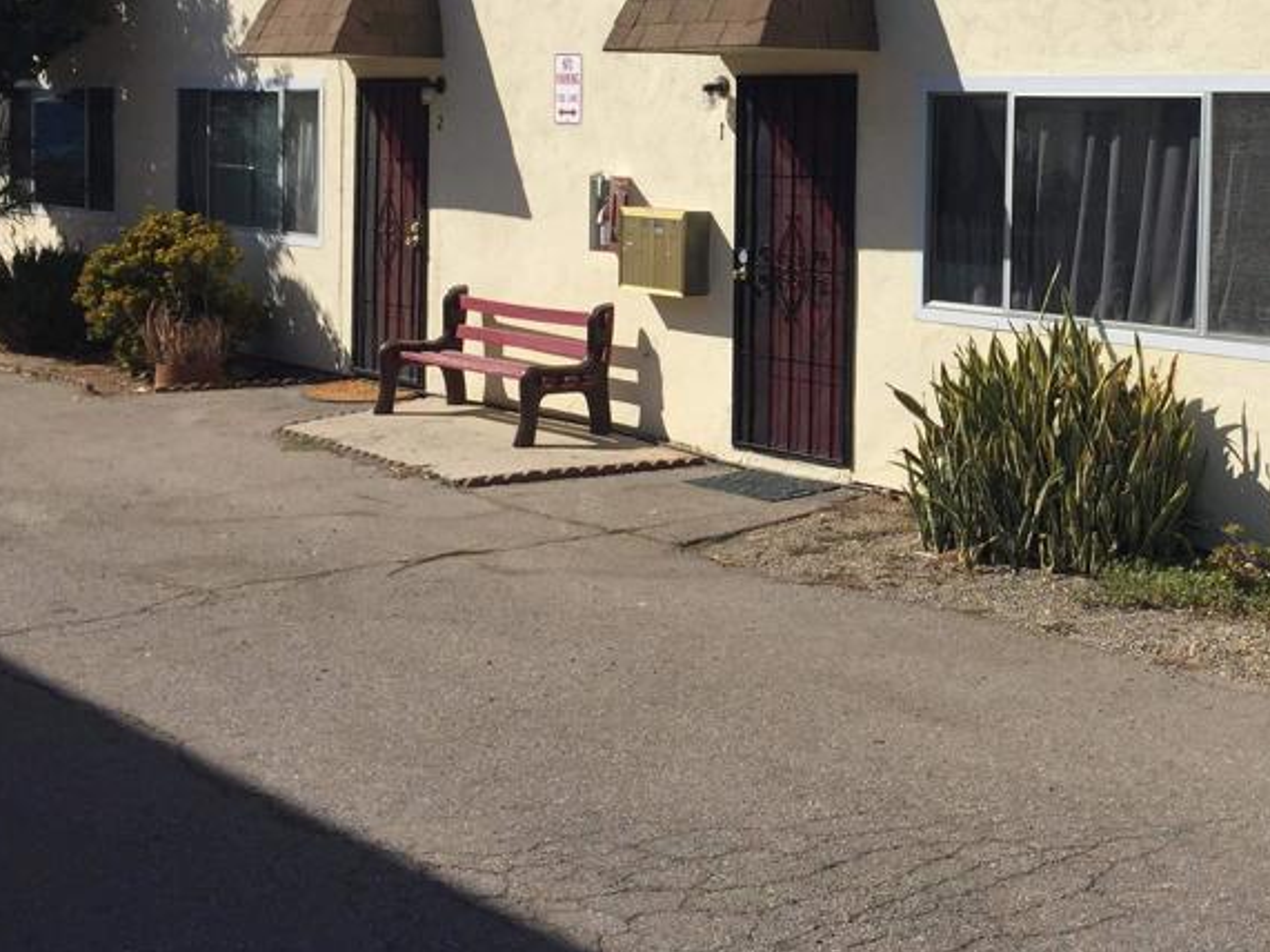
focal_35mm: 52
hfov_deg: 35.7
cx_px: 1010
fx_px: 1907
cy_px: 211
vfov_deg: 27.5
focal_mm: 4.15
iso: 32
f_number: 2.2
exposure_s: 1/3968
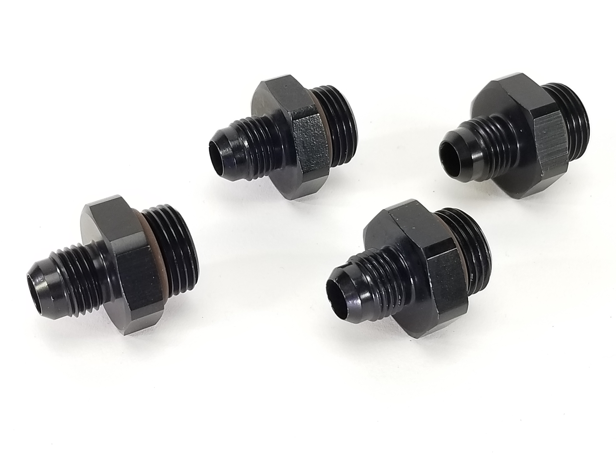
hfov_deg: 67.3
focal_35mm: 26
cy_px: 231
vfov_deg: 53.1
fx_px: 463
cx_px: 308
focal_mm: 4.25
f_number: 1.7
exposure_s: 1/120
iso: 100
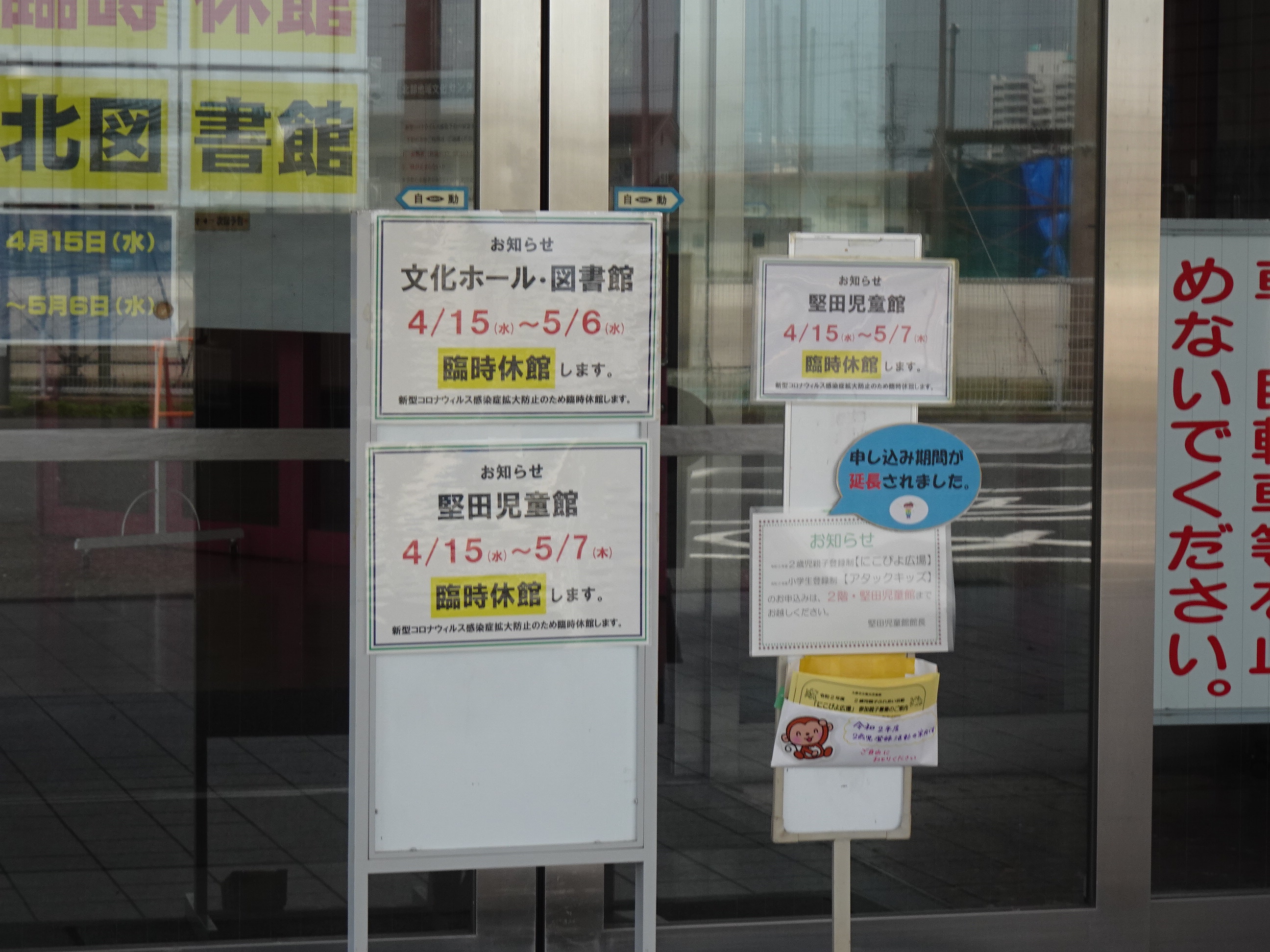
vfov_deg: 14.5
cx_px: 635
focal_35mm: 102
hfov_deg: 19.3
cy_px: 476
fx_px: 3742
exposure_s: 1/125
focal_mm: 16.13
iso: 80
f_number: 5
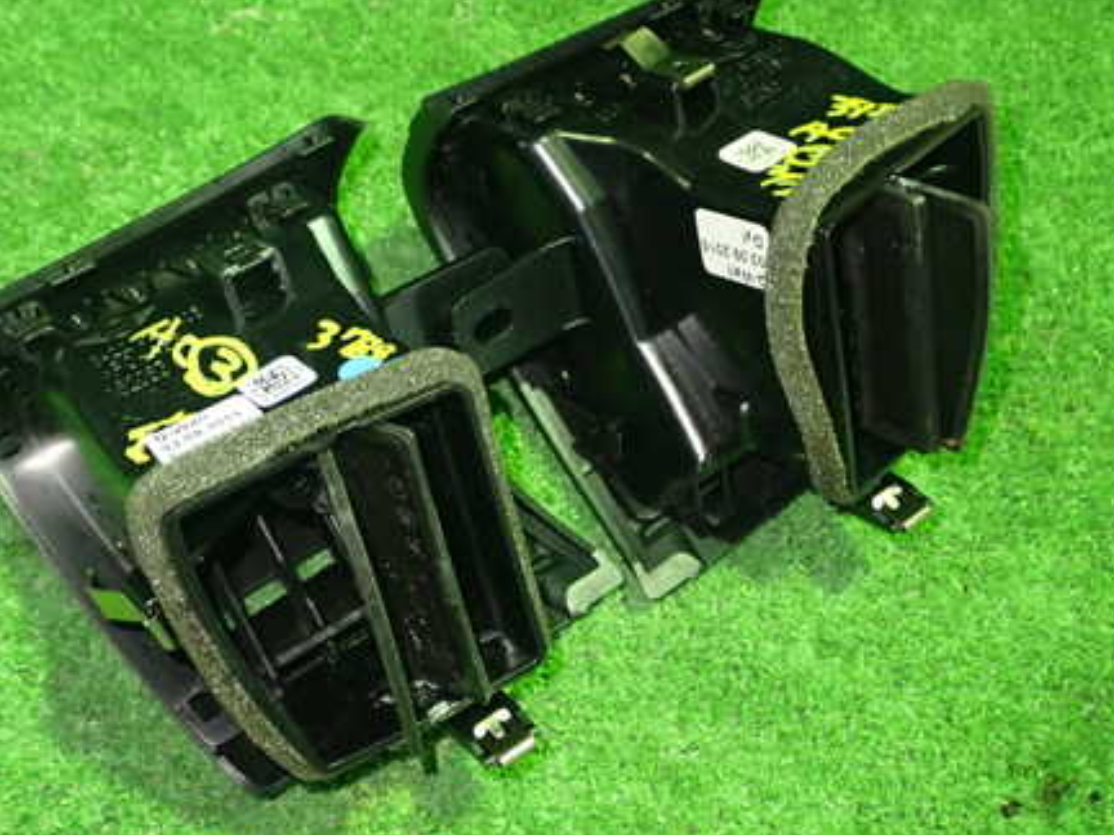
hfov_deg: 38.0
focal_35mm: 50
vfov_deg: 29.1
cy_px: 374
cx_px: 441
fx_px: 1609
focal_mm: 6.37
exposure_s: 1/20
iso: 800
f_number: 2.5
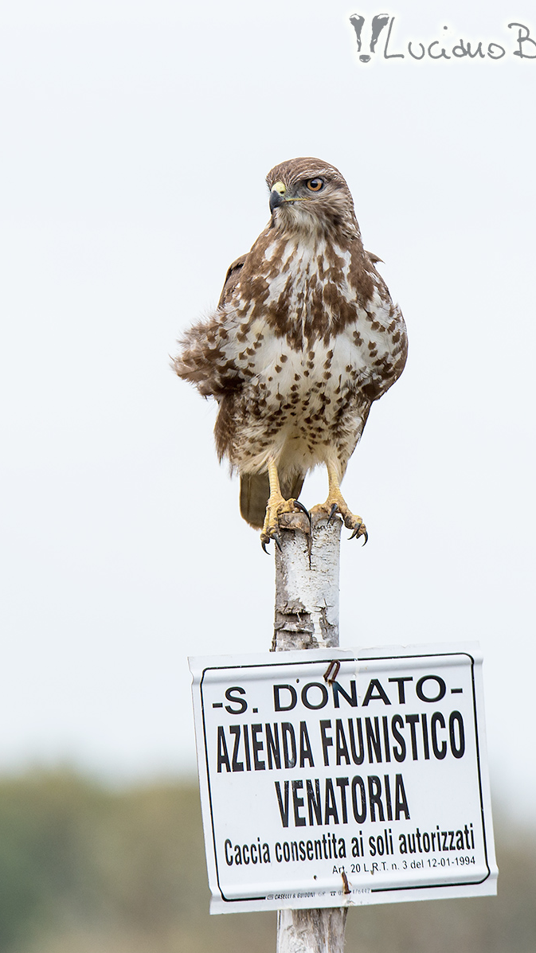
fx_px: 10616
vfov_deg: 5.1
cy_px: 476
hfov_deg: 2.9
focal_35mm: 420
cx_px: 315
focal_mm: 400
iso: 500
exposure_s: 1/500
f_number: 9
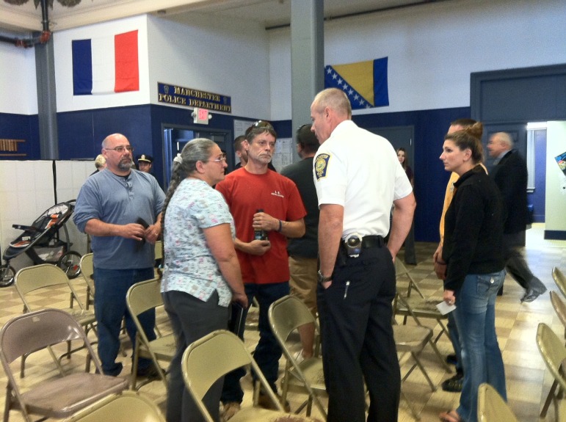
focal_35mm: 35
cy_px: 211
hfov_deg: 52.7
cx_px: 283
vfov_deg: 40.6
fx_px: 571
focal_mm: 3.85
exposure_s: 1/15
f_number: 2.8
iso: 160
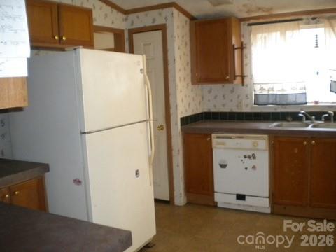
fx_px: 340
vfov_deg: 40.7
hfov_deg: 52.6
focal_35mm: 35
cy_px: 126
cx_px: 168
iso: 400
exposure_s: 1/30
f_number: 3.1
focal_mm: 6.3
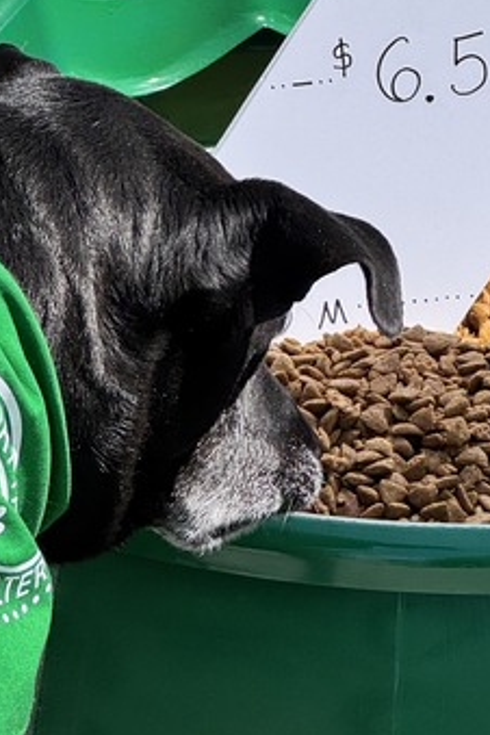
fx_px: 3675
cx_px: 350
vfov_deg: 11.4
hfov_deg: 7.6
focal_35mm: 180
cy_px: 498
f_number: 2.8
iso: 25
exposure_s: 1/615
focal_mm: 9
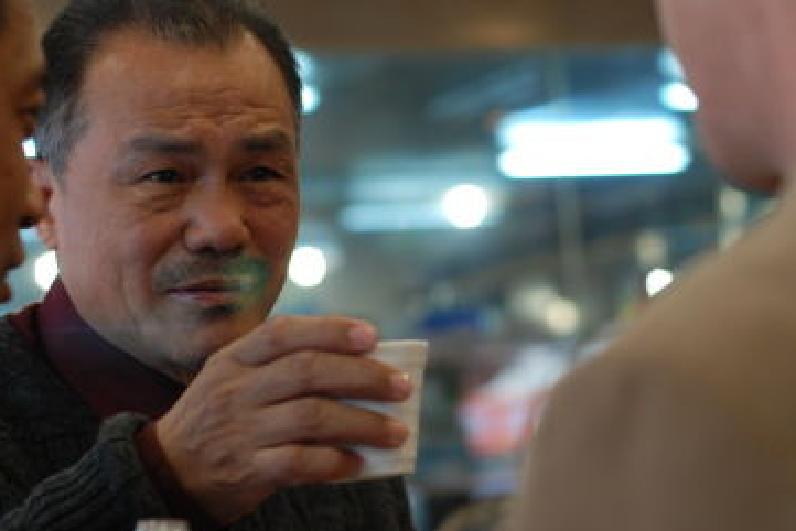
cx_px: 351
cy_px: 245
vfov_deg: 13.2
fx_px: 2300
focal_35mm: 104
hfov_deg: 19.6
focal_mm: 50
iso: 400
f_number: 2.8
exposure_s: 1/80
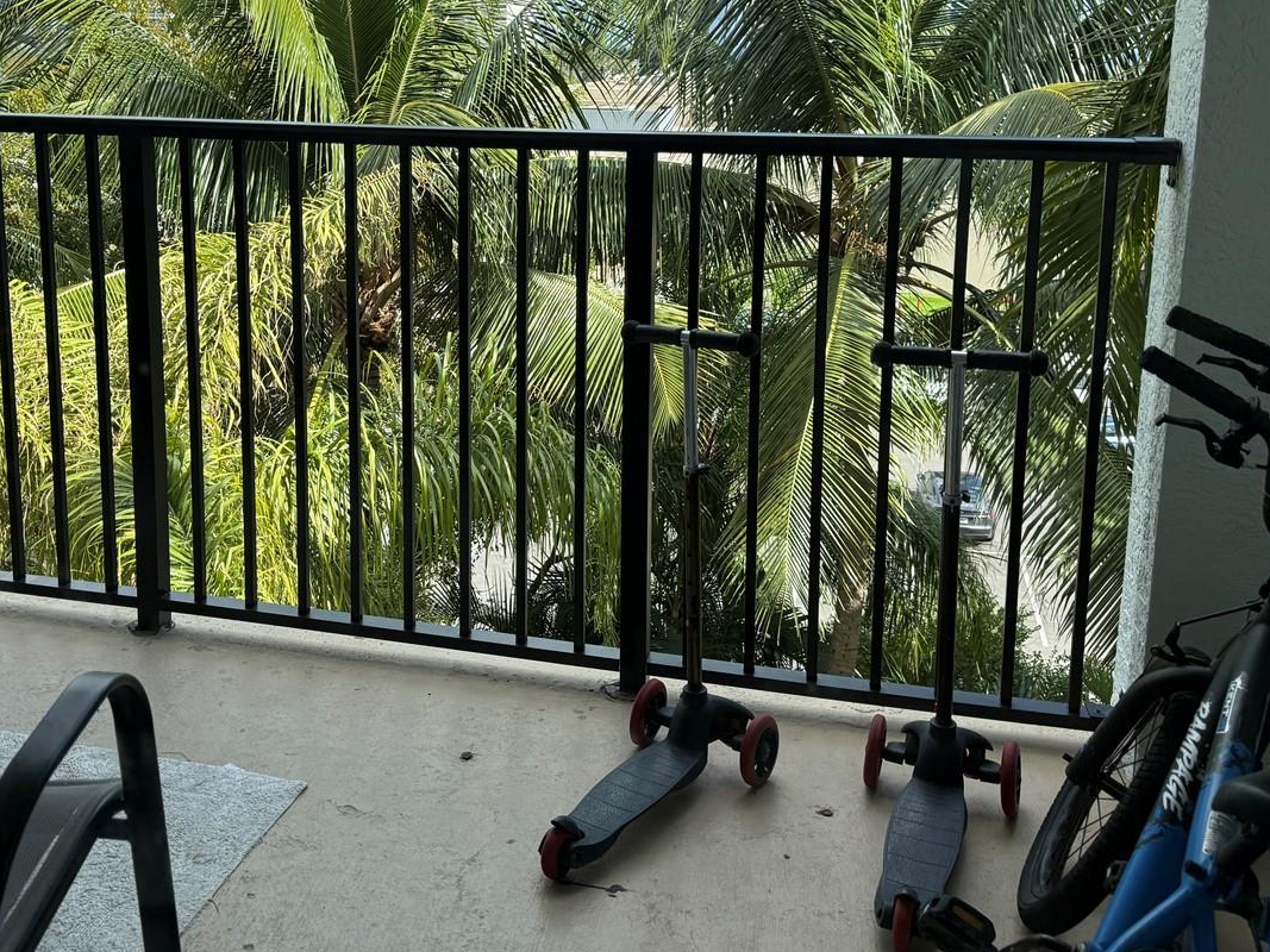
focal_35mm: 36
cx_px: 507
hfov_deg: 51.0
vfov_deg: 38.9
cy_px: 271
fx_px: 1321
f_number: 1.78
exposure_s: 1/2169
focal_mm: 6.76
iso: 100
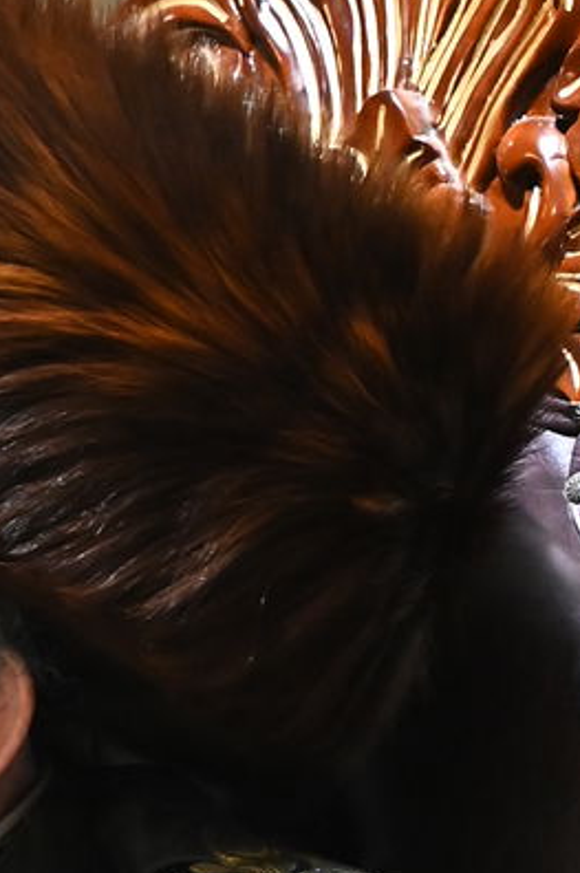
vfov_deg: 2.6
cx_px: -737
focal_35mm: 797
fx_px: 19310
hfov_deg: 1.7
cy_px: 331
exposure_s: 1/200
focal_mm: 150
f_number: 5.6
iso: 3200
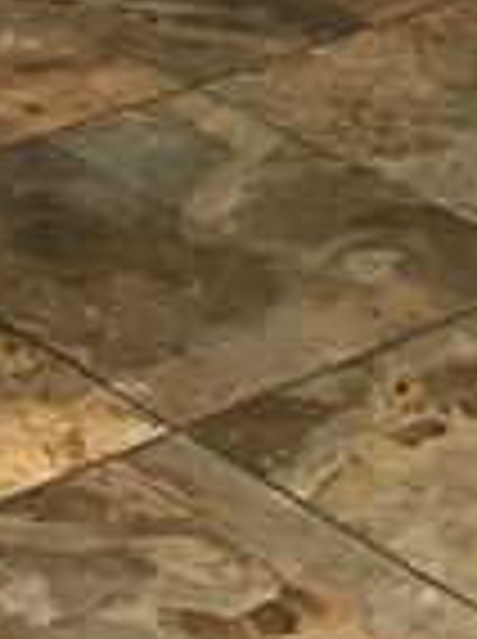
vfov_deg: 9.0
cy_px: -810
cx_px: -346
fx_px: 3723
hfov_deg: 7.2
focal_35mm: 202
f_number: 1.8
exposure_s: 1/15
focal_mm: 3.99
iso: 80
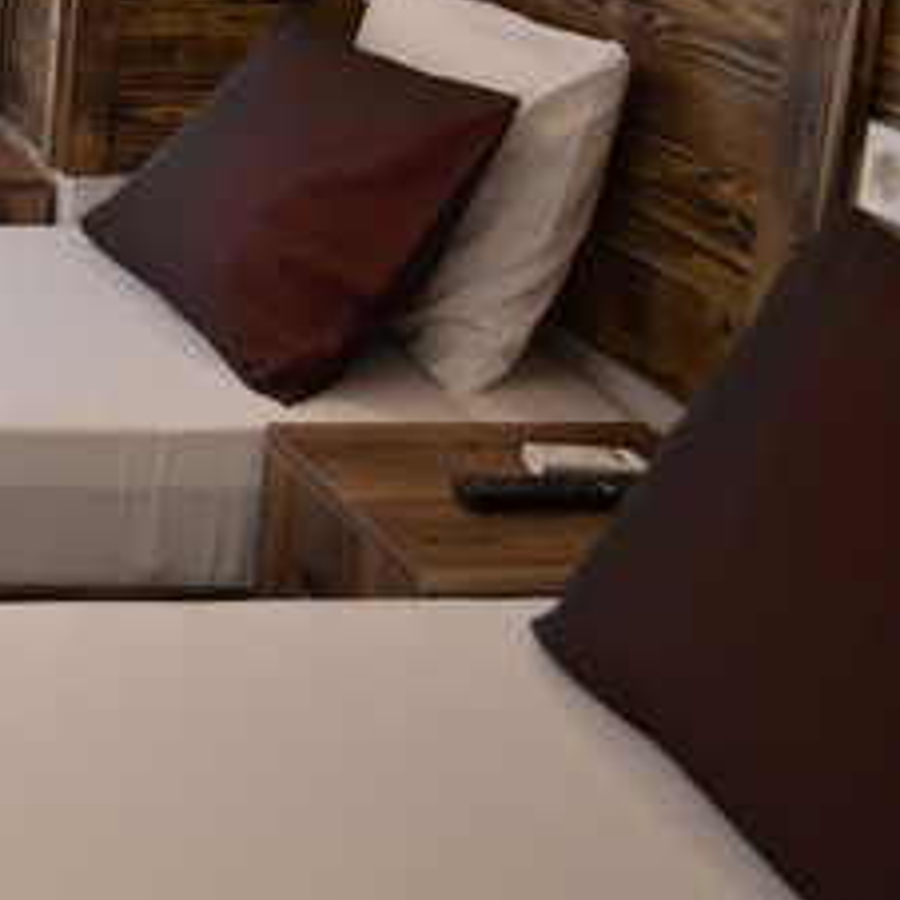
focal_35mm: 72
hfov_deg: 20.1
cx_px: -506
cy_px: -12
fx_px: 2118
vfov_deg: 23.0
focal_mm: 18
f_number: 4
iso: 560
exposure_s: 1/60
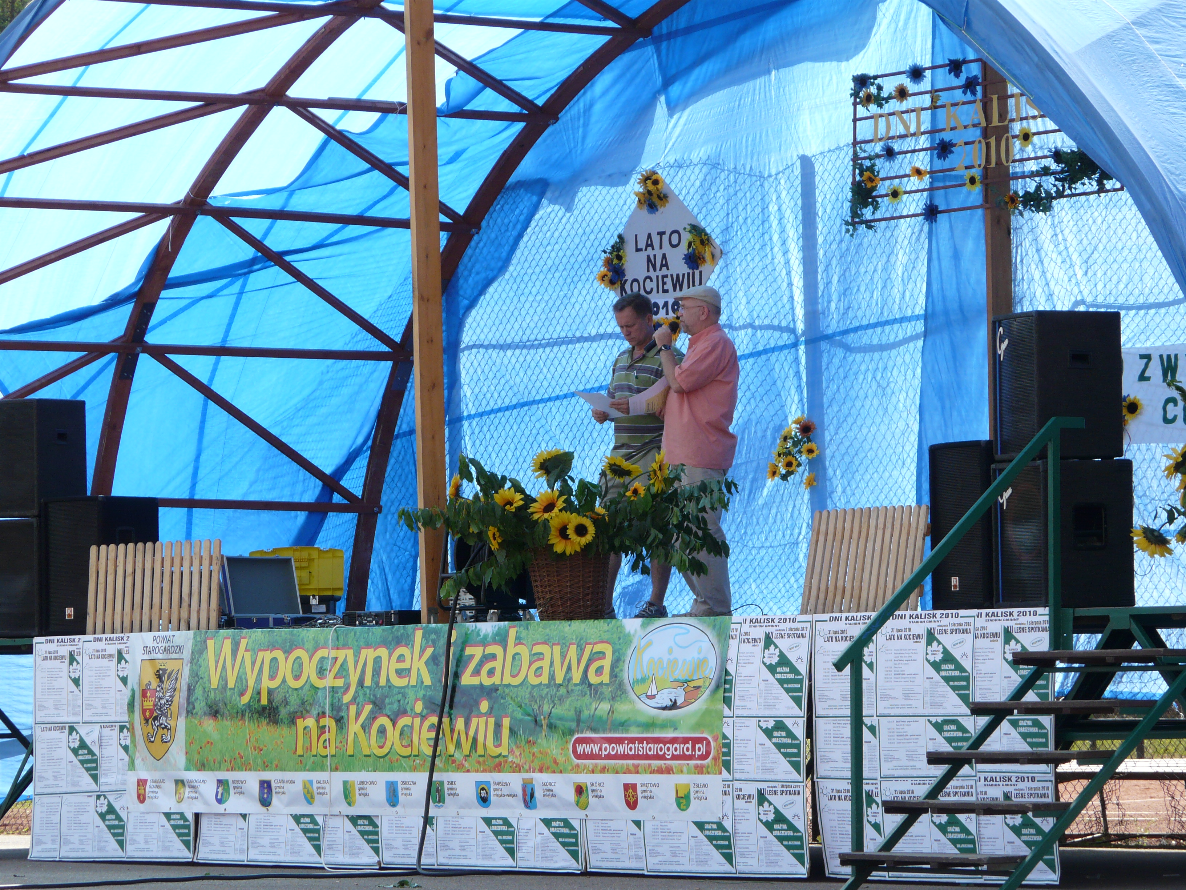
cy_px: 445
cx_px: 593
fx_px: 5996
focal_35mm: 175
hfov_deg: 11.3
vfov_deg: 8.5
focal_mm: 28.8
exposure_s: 1/500
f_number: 3.6
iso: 100
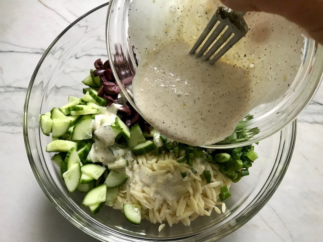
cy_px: 121
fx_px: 261
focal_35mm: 28
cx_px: 162
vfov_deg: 49.7
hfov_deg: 63.4
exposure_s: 1/30
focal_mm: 3.99
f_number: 1.8
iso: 40
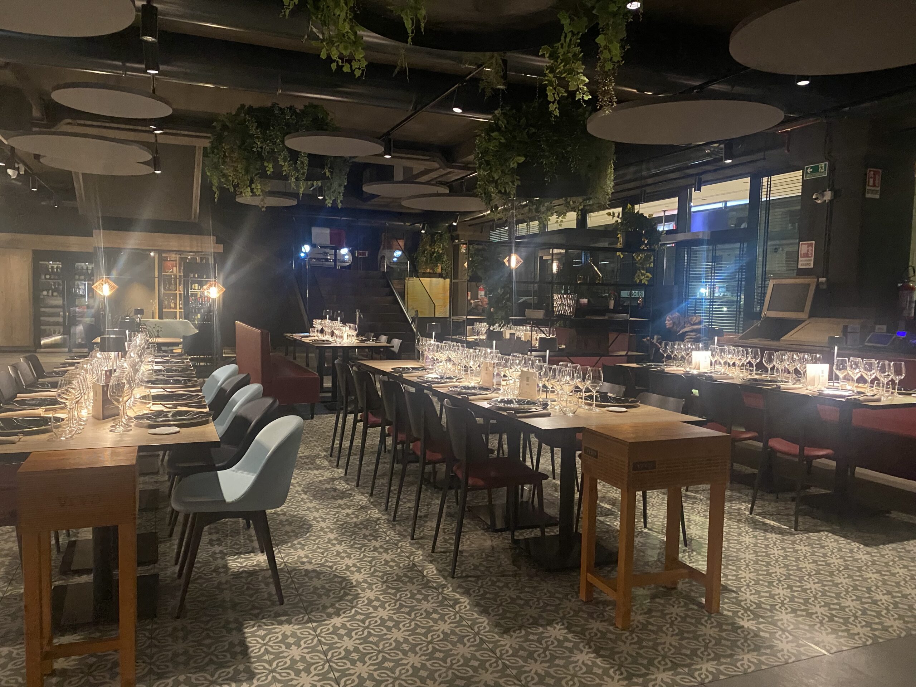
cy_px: 344
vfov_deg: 53.1
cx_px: 458
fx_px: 688
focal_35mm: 26
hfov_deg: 67.3
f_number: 1.8
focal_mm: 4.25
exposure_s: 1/30
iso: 800
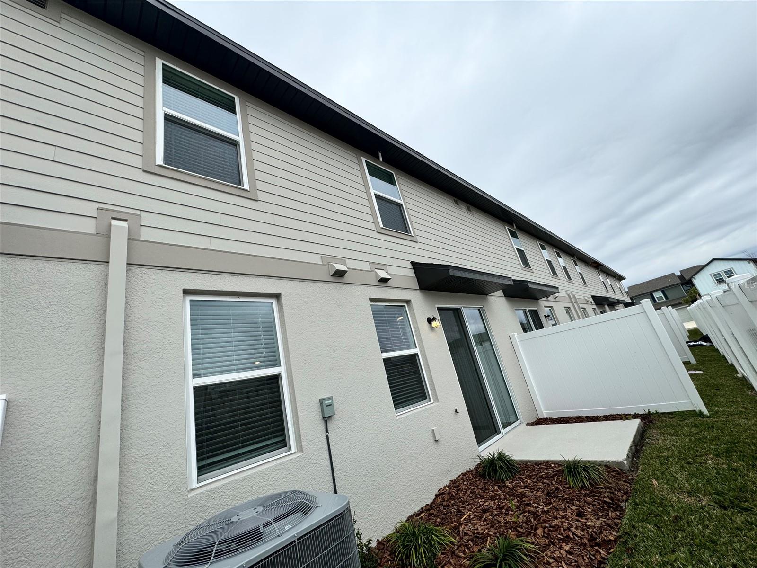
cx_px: 378
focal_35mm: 14
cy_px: 284
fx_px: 306
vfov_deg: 85.7
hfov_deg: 102.1
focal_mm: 2.22
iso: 40
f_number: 2.2
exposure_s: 1/525
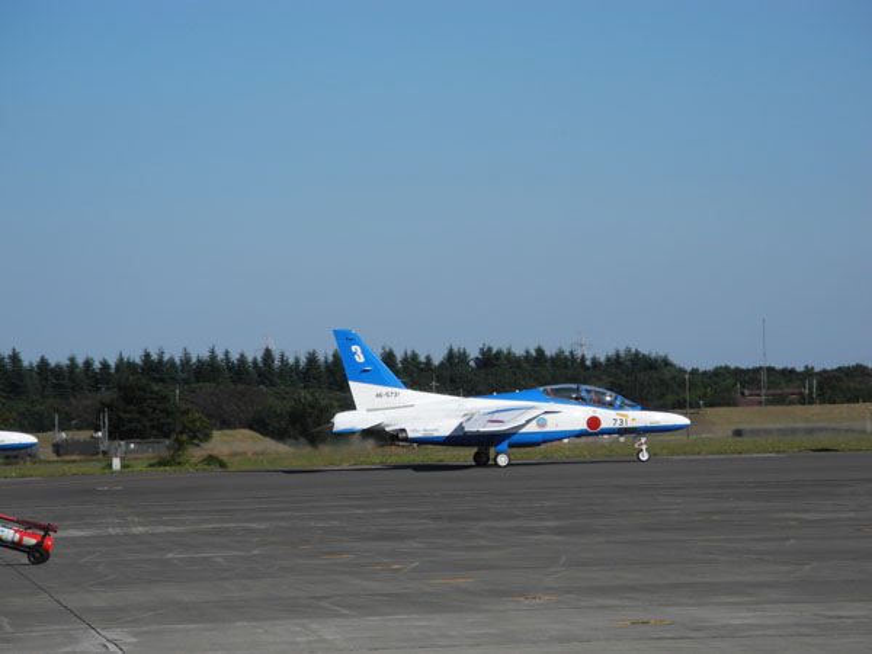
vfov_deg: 8.6
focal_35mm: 173
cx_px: 436
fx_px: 4358
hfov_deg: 11.4
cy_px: 327
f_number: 5.6
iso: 100
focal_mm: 37
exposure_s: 1/1064
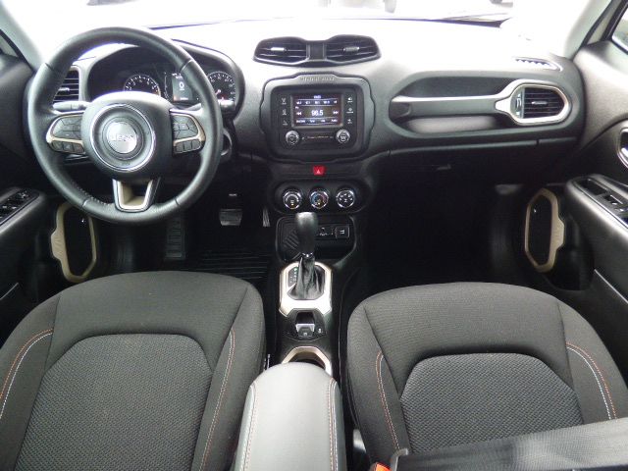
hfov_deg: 81.7
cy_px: 236
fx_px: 363
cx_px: 314
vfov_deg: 66.0
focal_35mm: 20
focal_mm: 3.58
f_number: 2.8
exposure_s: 1/25
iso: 400
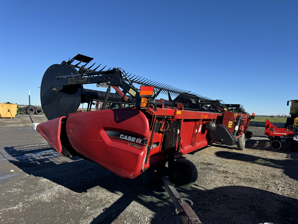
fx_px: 207
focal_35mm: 24
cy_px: 112
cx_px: 149
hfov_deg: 71.6
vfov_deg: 56.8
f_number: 1.78
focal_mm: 6.76
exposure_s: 1/3802
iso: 80
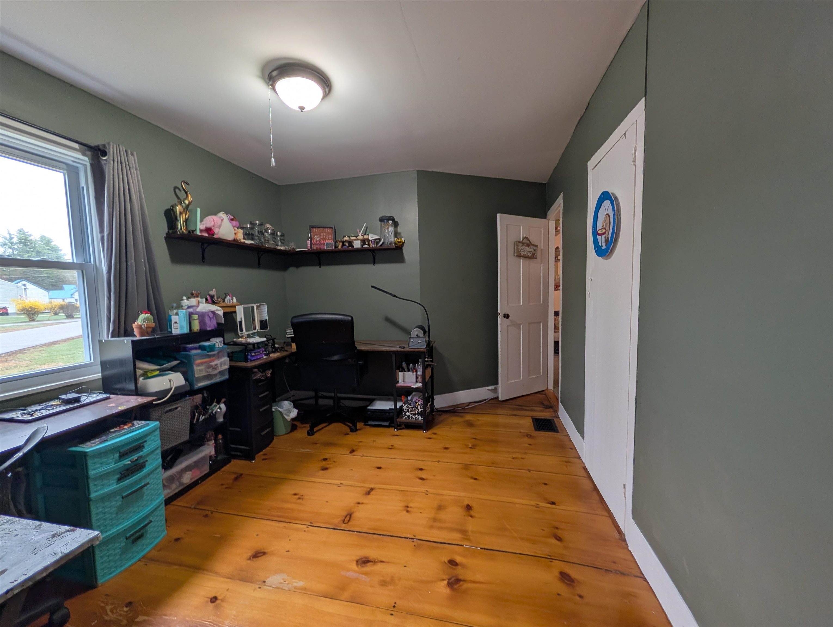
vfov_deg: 94.6
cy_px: 314
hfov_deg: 110.5
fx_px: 289
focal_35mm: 12
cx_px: 416
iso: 42
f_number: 1.7
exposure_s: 1/60
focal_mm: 2.02
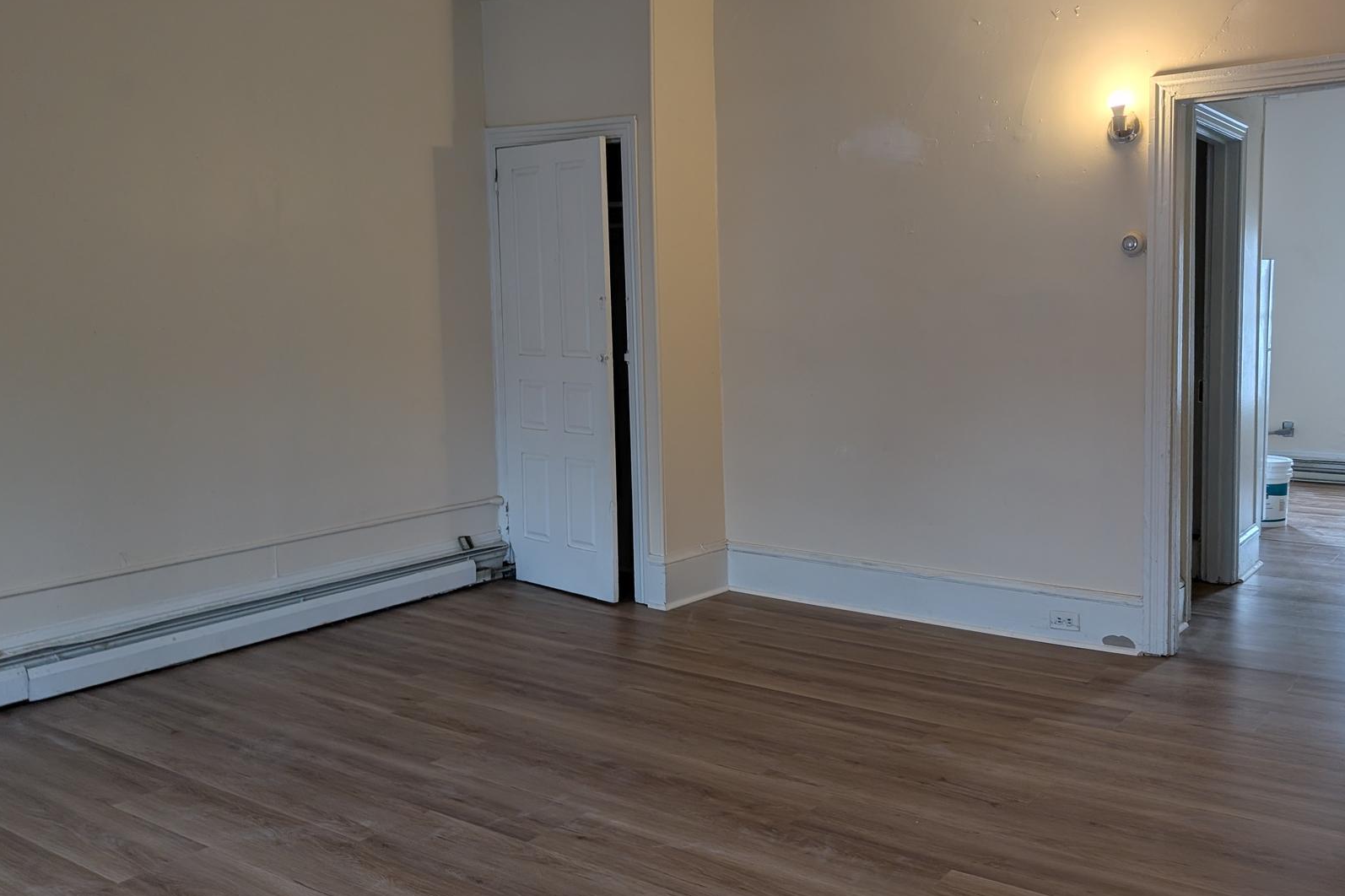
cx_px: 721
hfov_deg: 58.7
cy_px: 428
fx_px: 1195
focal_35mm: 32
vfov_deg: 41.1
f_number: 1.68
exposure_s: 1/120
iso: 33
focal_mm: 6.9
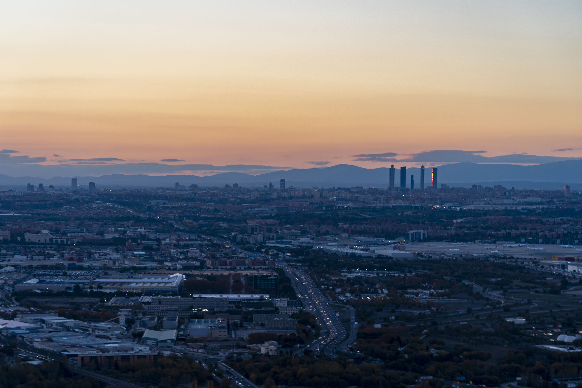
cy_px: 194
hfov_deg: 19.5
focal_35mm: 105
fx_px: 1697
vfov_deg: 13.0
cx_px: 291
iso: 400
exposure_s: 1/400
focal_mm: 105
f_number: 5
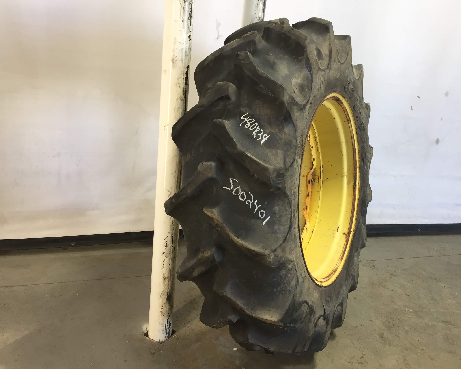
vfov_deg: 47.1
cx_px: 249
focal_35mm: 31
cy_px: 186
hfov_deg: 57.1
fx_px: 423
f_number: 2.2
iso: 32
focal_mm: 4.15
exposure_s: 1/40
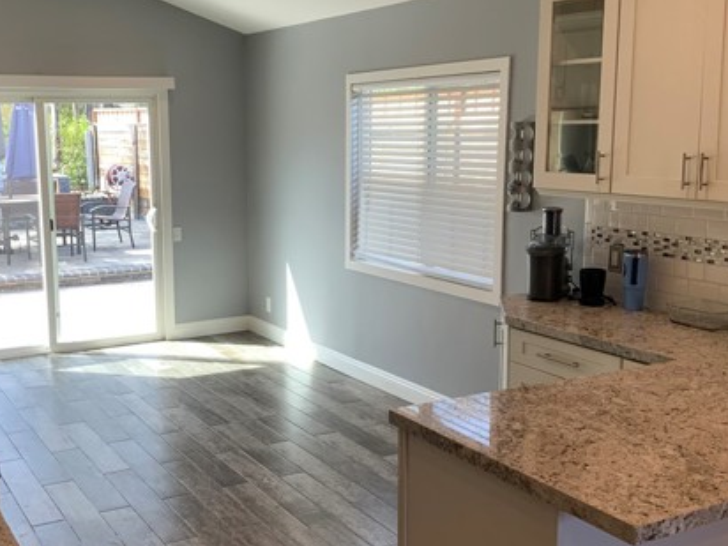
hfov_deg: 41.8
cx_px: 270
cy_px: 277
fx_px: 946
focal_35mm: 45
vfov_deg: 32.2
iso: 25
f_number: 1.8
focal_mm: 3
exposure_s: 1/120
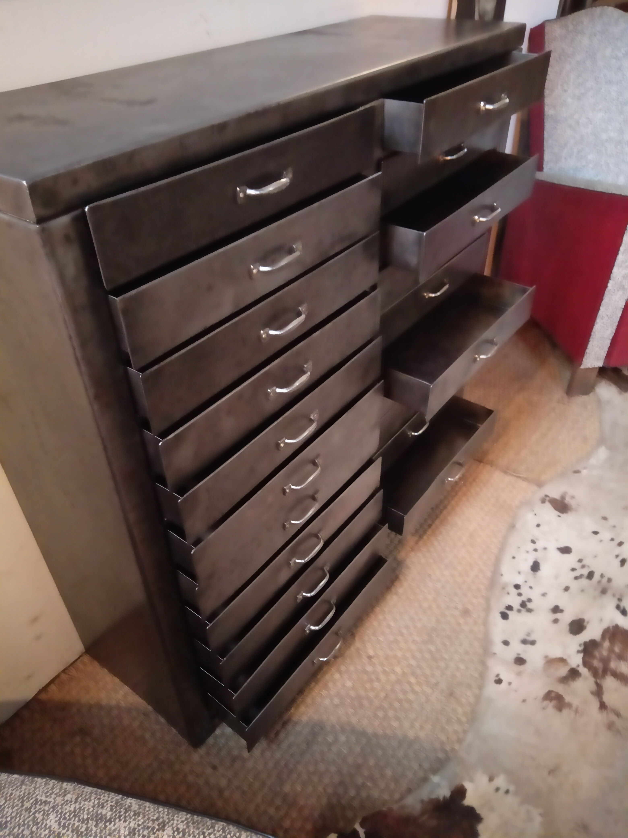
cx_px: 314
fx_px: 629
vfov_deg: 67.3
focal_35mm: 26
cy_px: 419
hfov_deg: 53.1
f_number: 2.2
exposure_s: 1/14.3
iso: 1805
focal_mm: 3.46
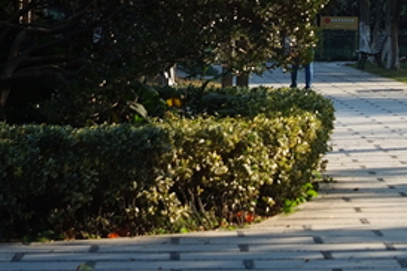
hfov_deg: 12.4
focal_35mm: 158
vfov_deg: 8.7
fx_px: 1786
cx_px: 610
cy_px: 24
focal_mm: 32
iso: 200
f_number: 6.3
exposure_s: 1/160
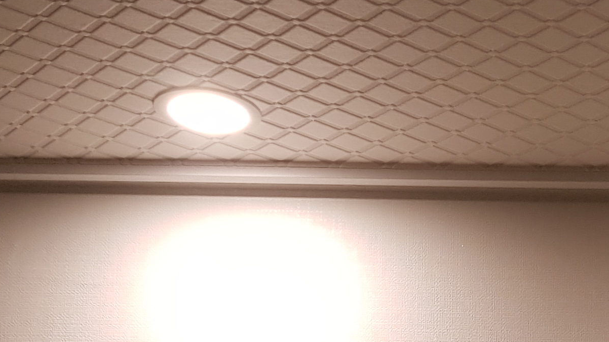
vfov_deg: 11.4
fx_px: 1534
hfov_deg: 21.3
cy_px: 693
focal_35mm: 95
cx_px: 674
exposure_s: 1/60
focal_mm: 4.2
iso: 80
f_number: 1.7
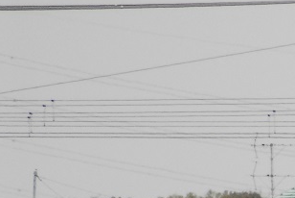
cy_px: 315
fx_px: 13943
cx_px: 553
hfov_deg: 1.2
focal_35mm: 1700
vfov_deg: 0.8
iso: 1250
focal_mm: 300
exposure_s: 1/8000
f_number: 6.3
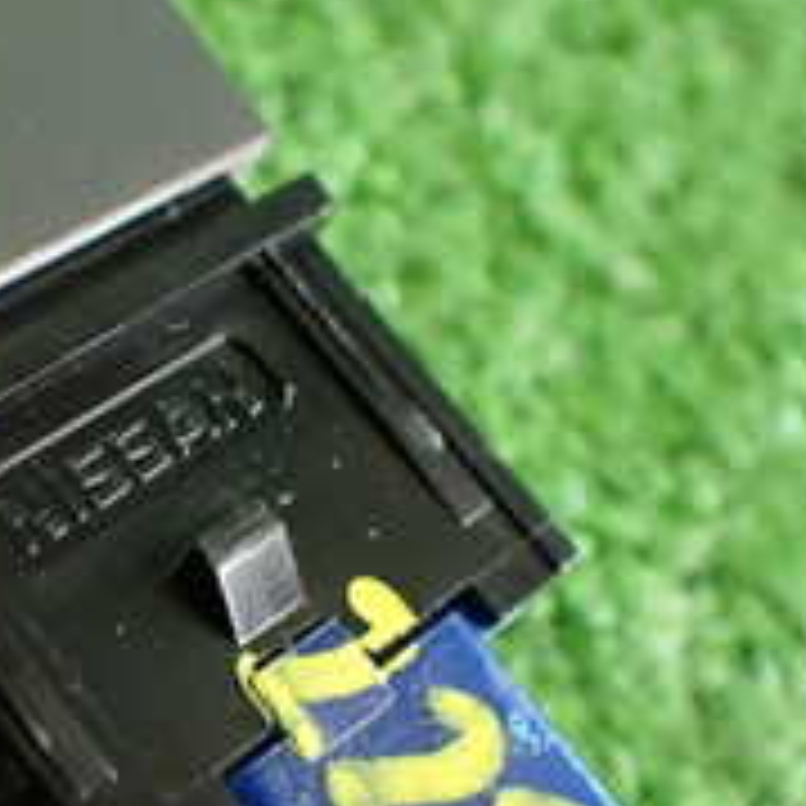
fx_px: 2345
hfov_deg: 19.1
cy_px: 581
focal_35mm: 89
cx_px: 63
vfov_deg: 19.4
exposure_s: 1/60
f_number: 2.3
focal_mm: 5.4
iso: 800
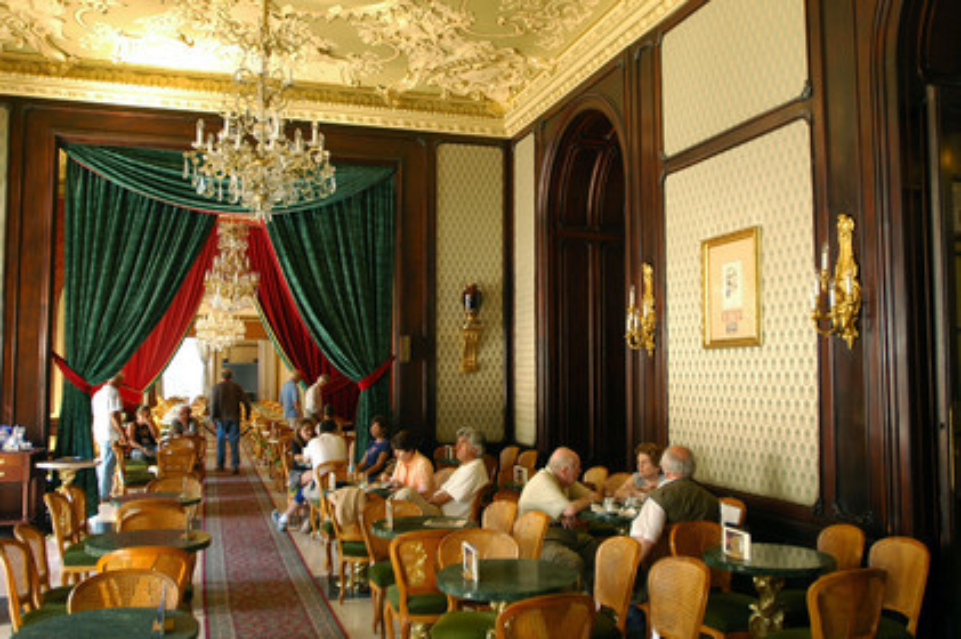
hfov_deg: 62.0
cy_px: 320
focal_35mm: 30
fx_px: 800
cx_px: 480
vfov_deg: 43.5
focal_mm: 20
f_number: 2.8
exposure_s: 1/30
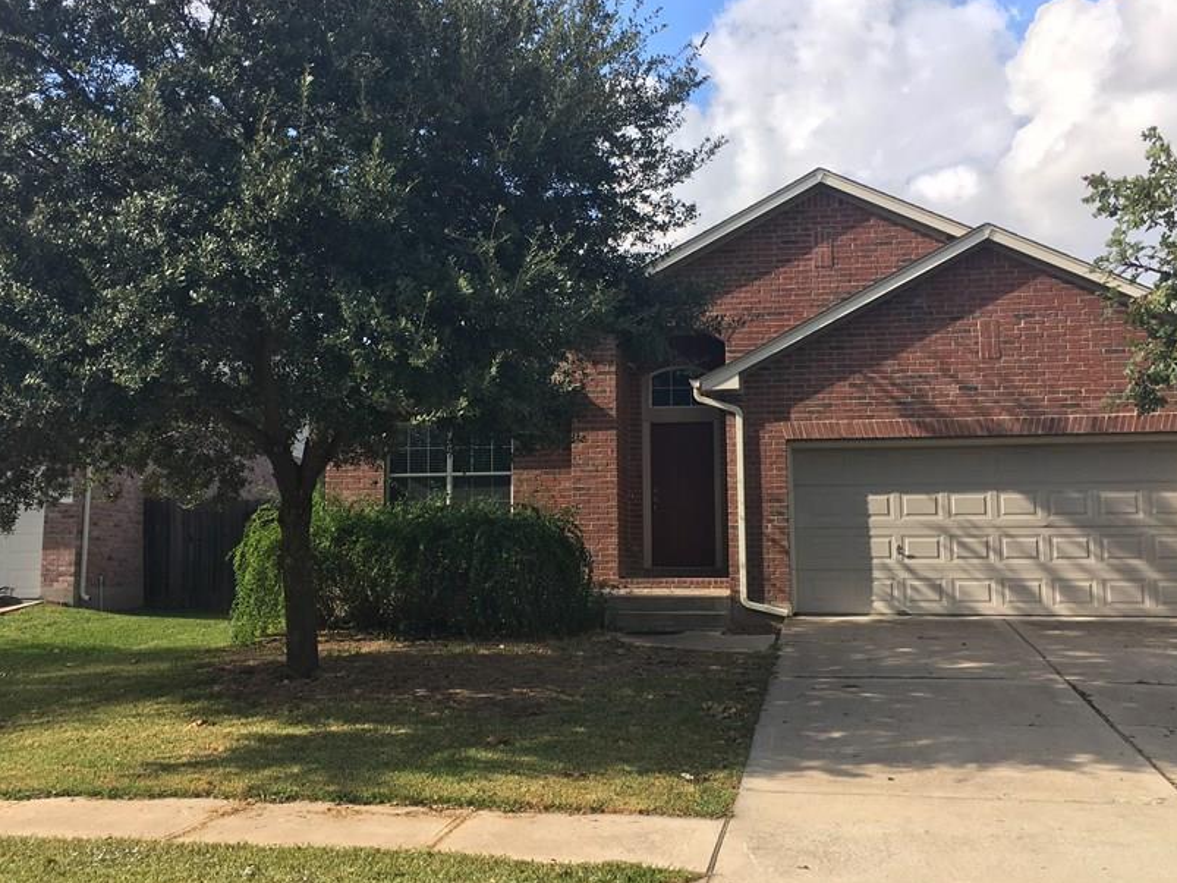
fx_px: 1258
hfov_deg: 50.1
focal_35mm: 37
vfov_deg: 38.6
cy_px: 408
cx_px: 560
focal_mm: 4.15
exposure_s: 1/845
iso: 25
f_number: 2.2
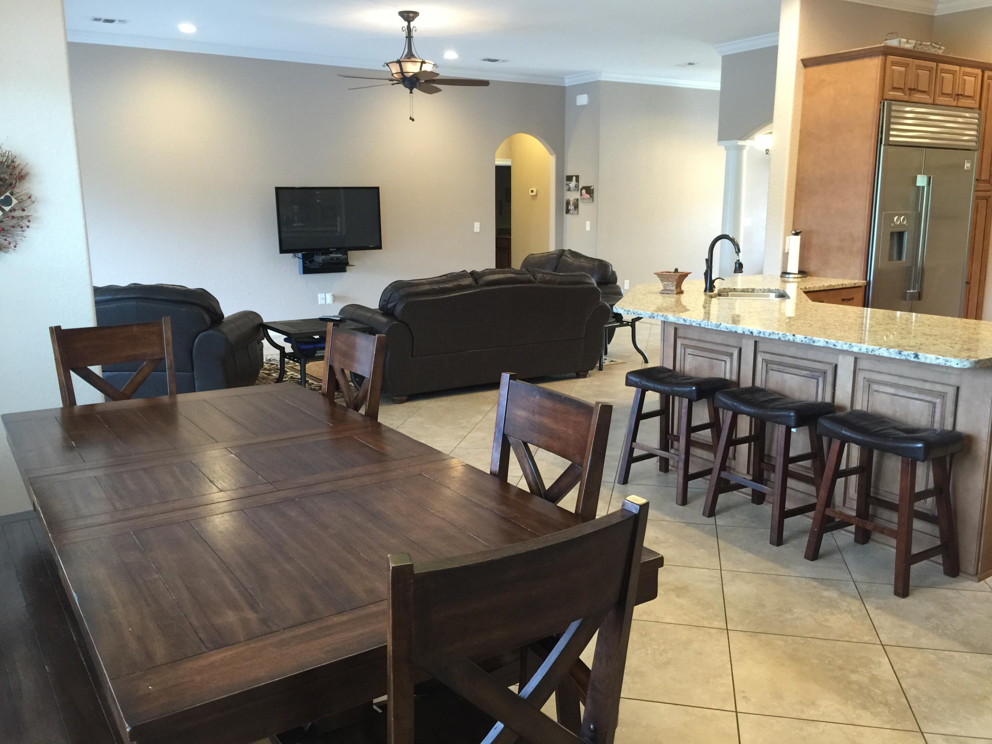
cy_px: 372
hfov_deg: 61.7
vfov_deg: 48.2
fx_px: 831
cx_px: 496
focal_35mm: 29
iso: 100
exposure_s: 1/15
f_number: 2.2
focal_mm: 4.15
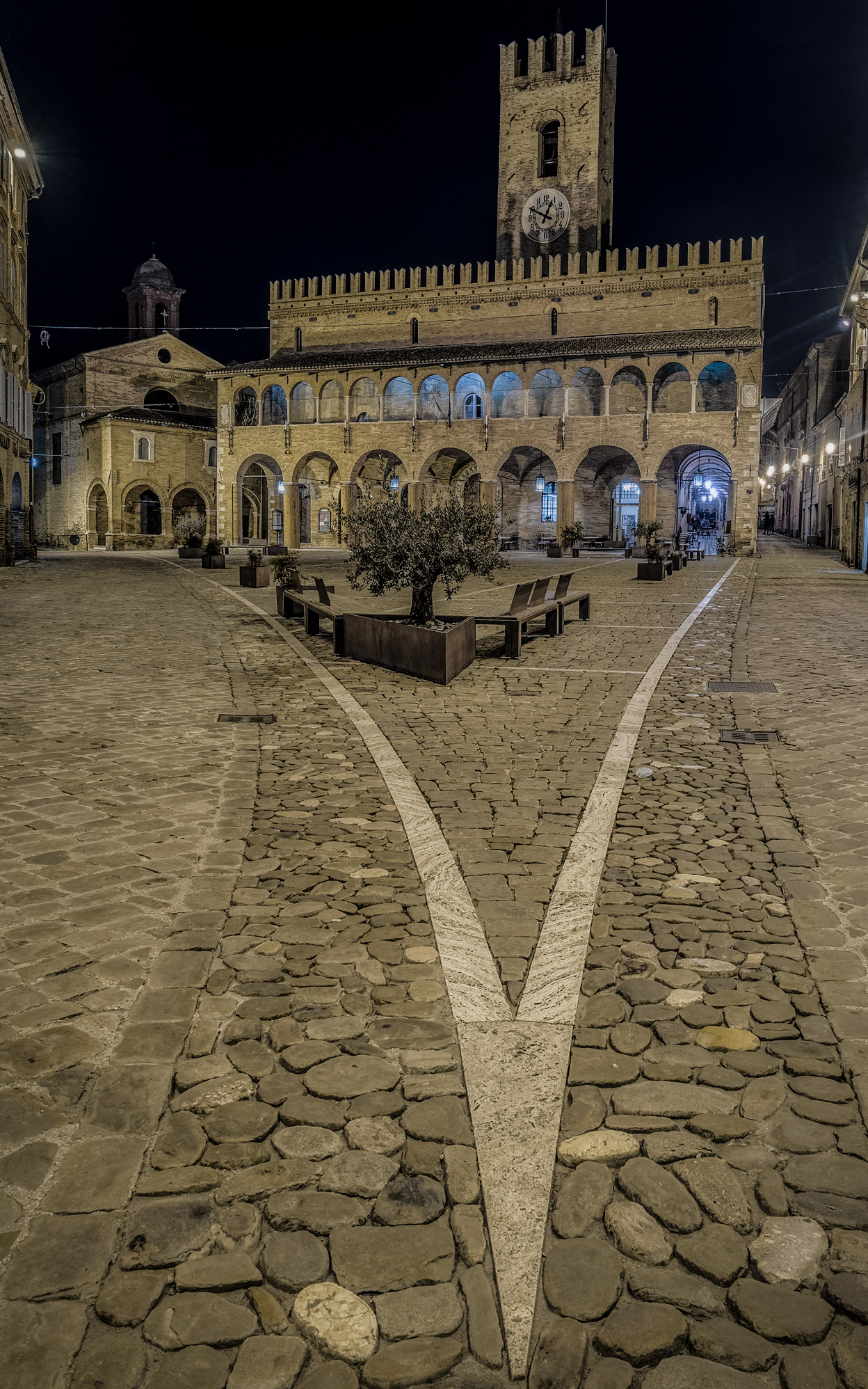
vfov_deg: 70.4
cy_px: 708
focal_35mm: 26
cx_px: 518
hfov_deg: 47.4
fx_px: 984
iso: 200
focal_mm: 12
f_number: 5.6
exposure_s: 1.6
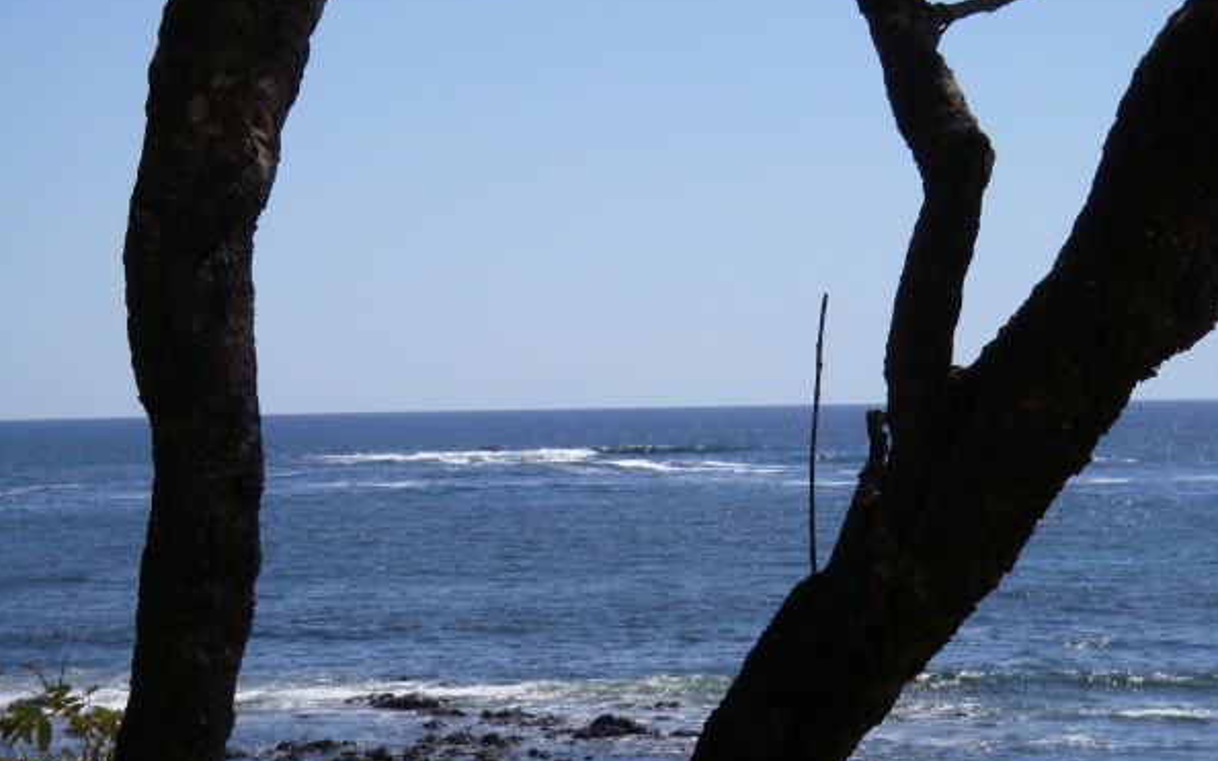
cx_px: 611
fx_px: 4049
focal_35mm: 122
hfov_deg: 17.1
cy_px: 316
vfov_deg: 10.7
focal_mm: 18.9
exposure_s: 1/250
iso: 64
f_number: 8
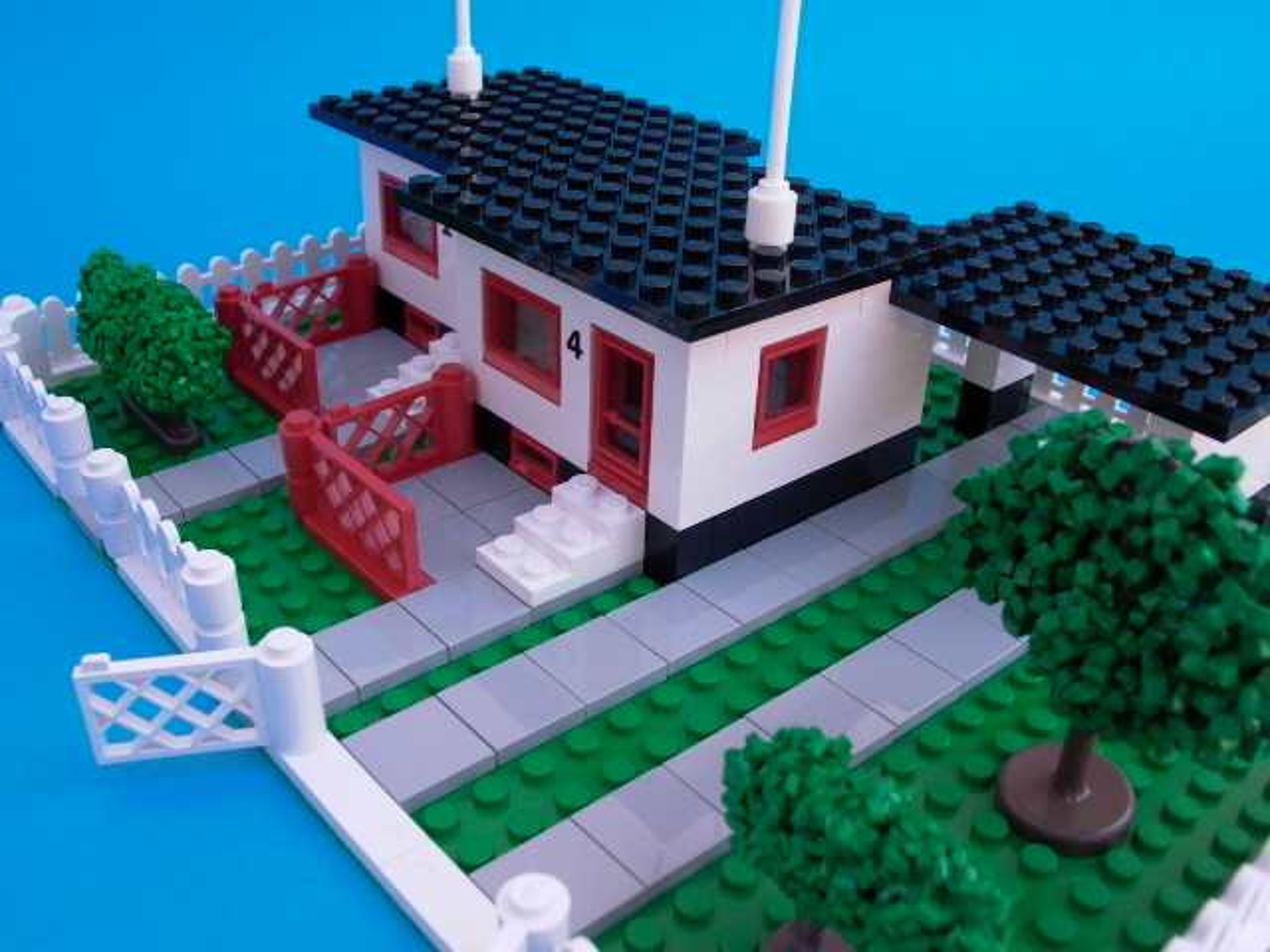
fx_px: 1211
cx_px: 635
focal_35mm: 33
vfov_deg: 42.9
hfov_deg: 55.4
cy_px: 476
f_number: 4.03
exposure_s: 1/157
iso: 100
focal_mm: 7.13
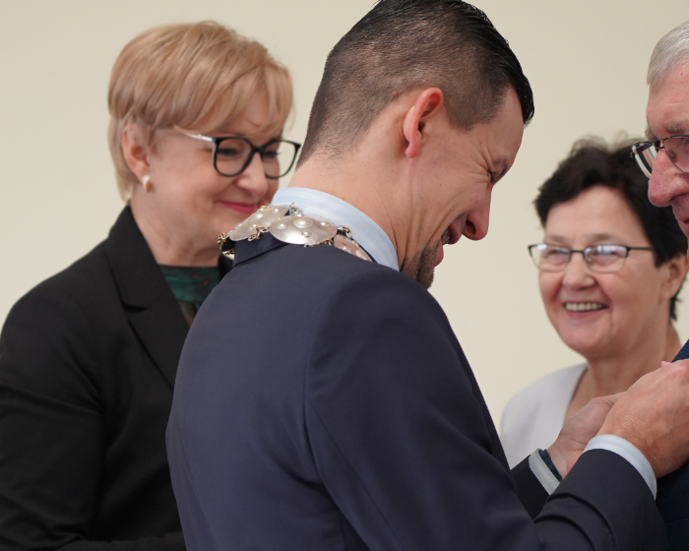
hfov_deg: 12.9
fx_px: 3059
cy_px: 379
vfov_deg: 10.3
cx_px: 316
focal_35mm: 150
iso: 1600
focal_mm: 86
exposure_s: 1/160
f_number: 4
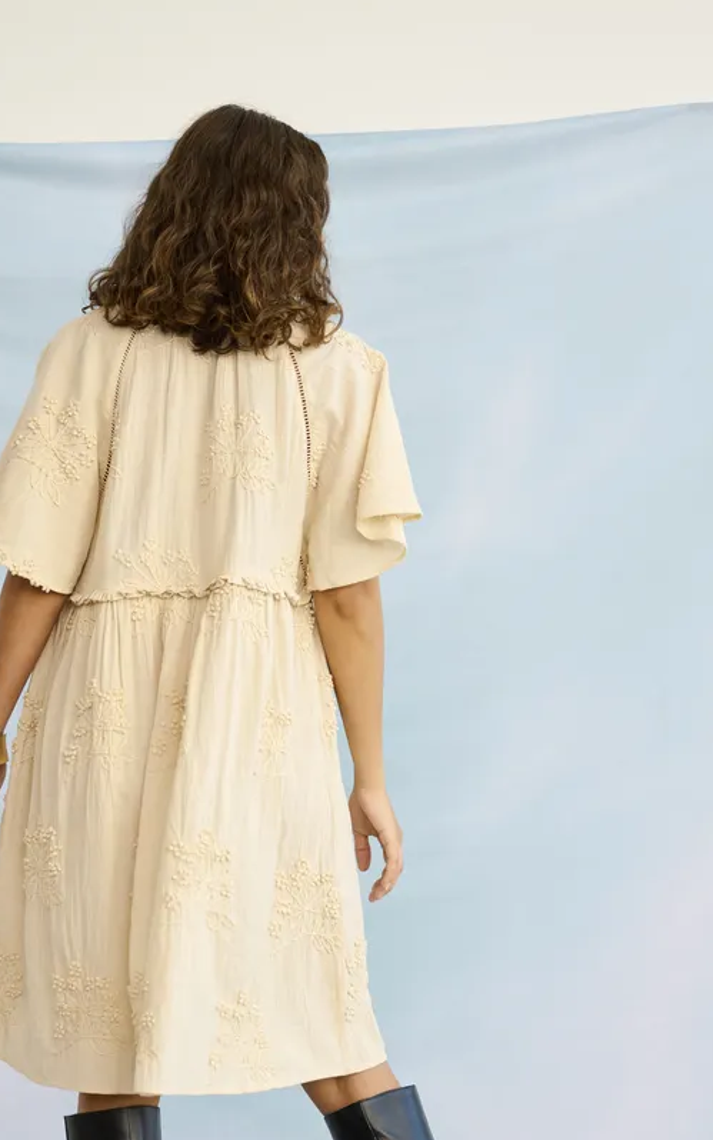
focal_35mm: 69
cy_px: 760
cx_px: 269
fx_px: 2144
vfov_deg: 29.6
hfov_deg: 18.8
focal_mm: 50
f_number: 3.5
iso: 400
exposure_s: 1/320
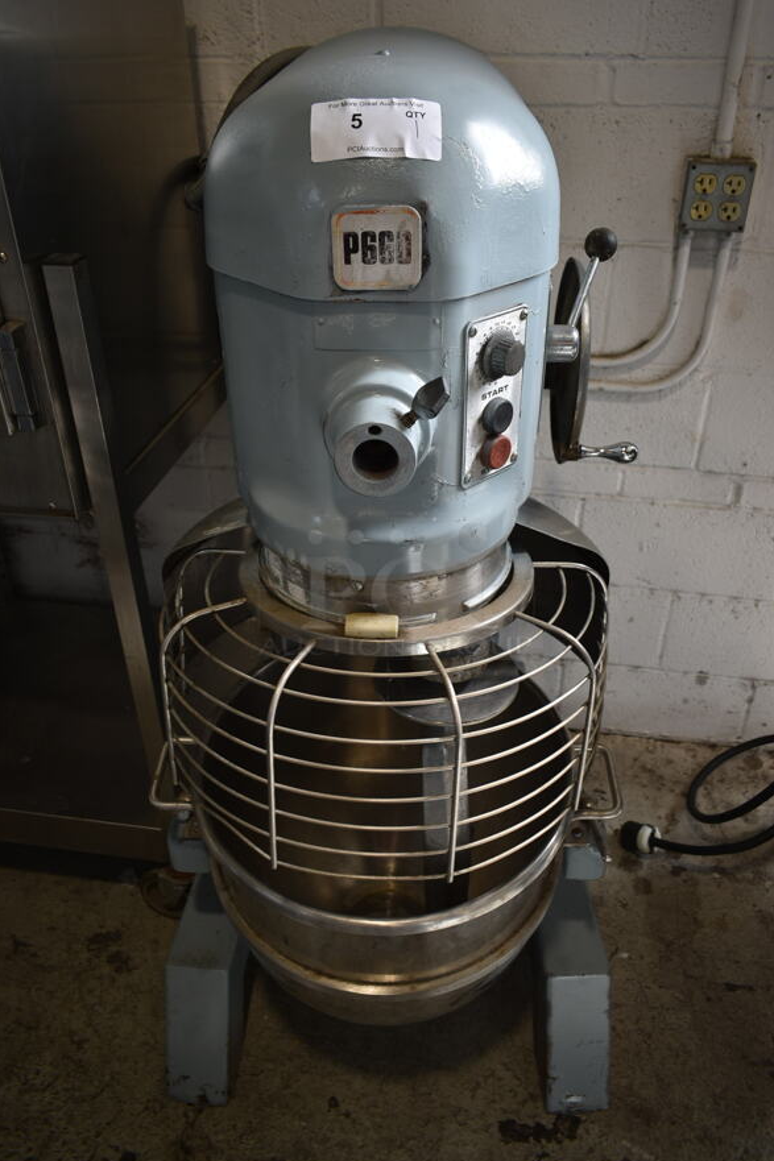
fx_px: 903
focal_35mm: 28
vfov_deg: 65.5
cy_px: 591
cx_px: 397
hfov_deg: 46.4
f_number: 3.5
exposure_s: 1/60
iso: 100
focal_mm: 18
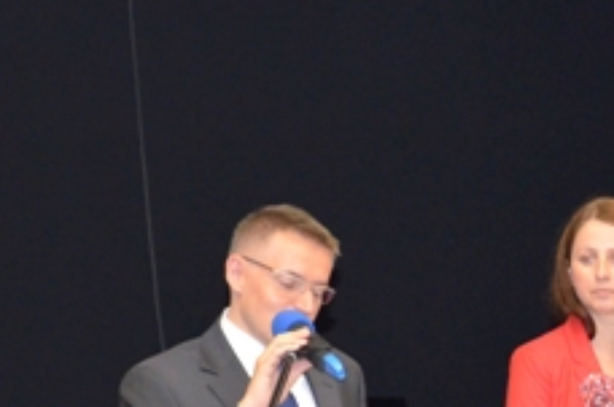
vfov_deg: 5.6
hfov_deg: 8.4
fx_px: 4153
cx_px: 568
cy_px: 415
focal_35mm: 244
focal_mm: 58
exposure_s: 1/60
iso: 3200
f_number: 5
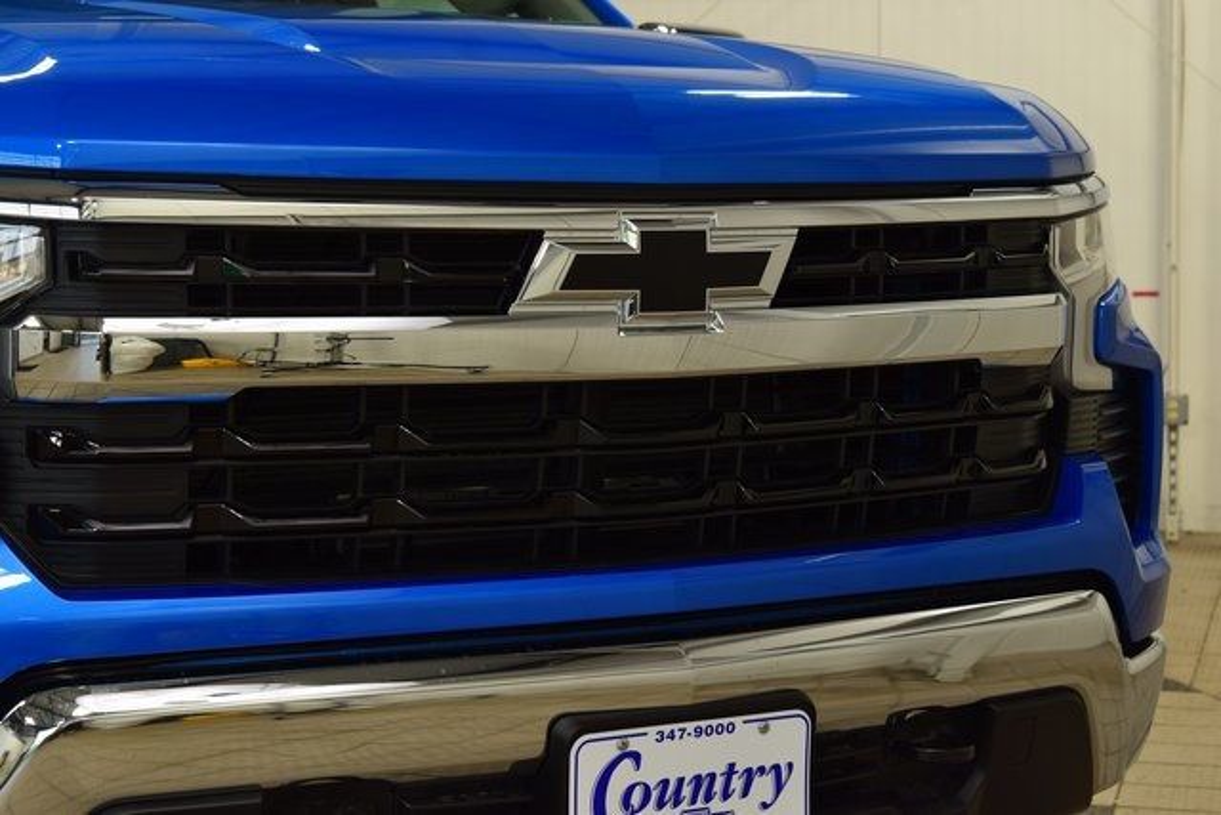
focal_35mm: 75
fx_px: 2544
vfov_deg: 18.2
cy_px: 408
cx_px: 610
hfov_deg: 27.0
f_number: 6.3
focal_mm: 50
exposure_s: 1/20
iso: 400
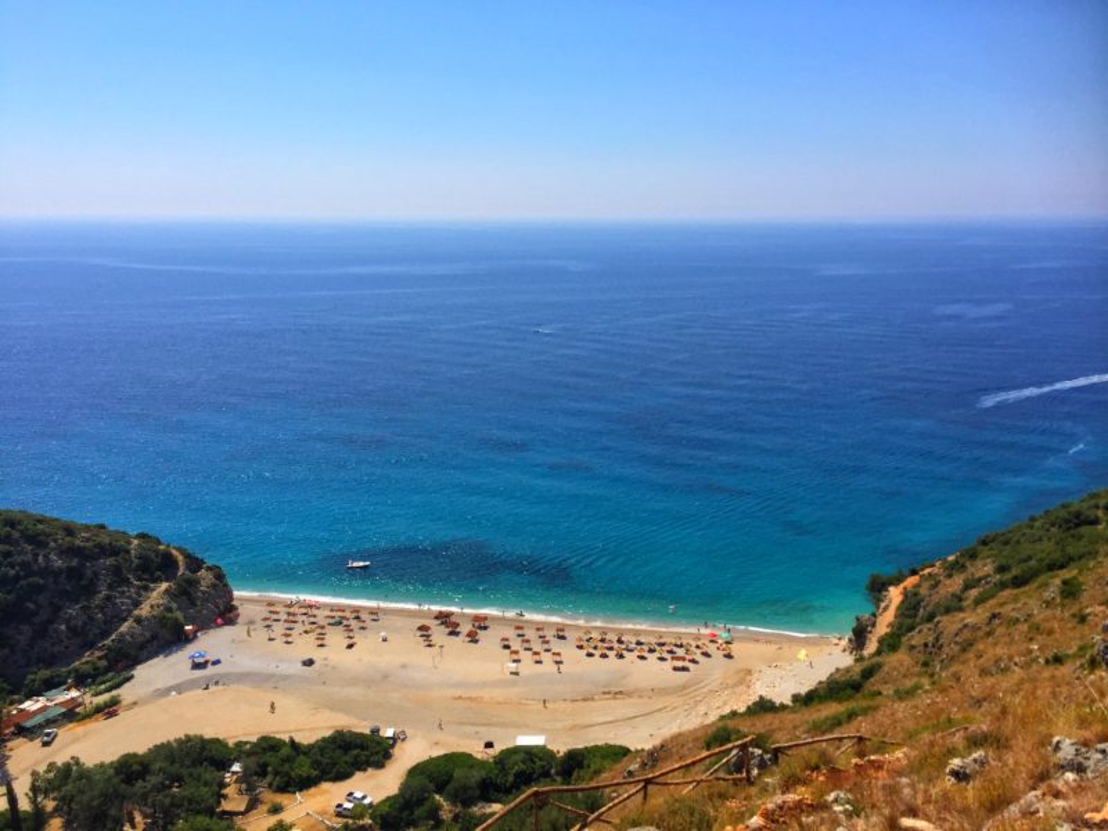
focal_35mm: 29
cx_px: 554
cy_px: 416
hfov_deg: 61.7
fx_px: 928
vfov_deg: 48.2
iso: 32
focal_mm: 4.15
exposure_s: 1/3597
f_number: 2.2
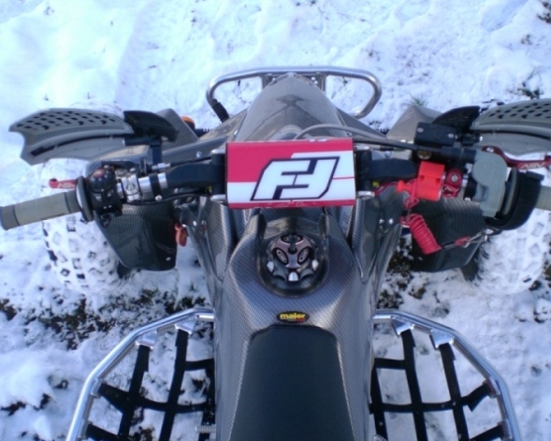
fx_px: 652
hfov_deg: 45.8
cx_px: 296
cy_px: 220
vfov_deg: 37.3
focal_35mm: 40
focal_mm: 6.3
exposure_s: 1/160
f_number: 3.1
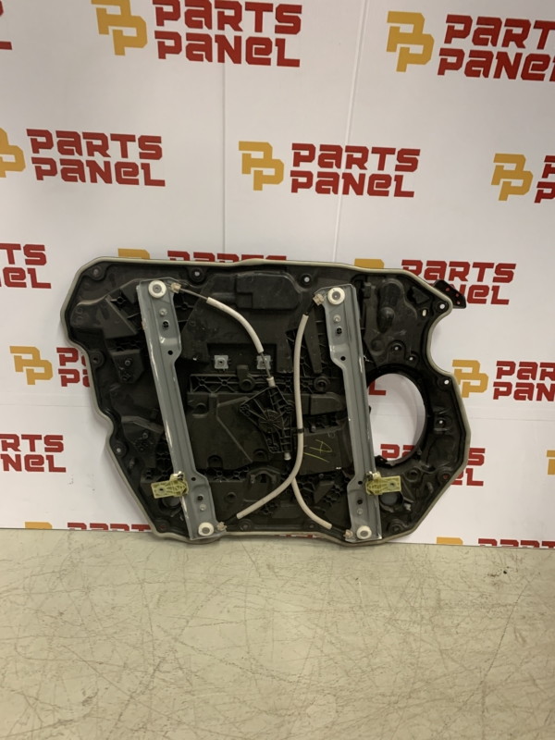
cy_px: 370
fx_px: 556
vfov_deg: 67.3
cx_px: 278
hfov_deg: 53.1
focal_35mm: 26
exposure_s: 1/40
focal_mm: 4.25
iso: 400
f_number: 1.8
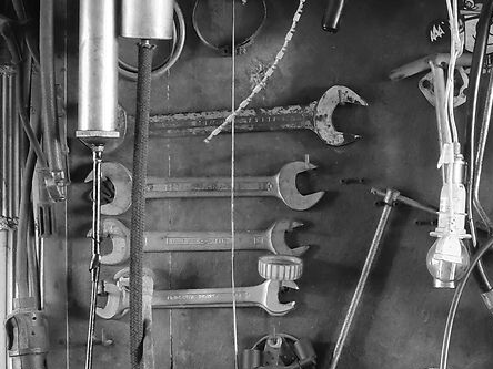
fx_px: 2592
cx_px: 720
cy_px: 186
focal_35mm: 182
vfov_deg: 8.2
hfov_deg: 10.5
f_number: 8
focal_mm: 23
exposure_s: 1
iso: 400
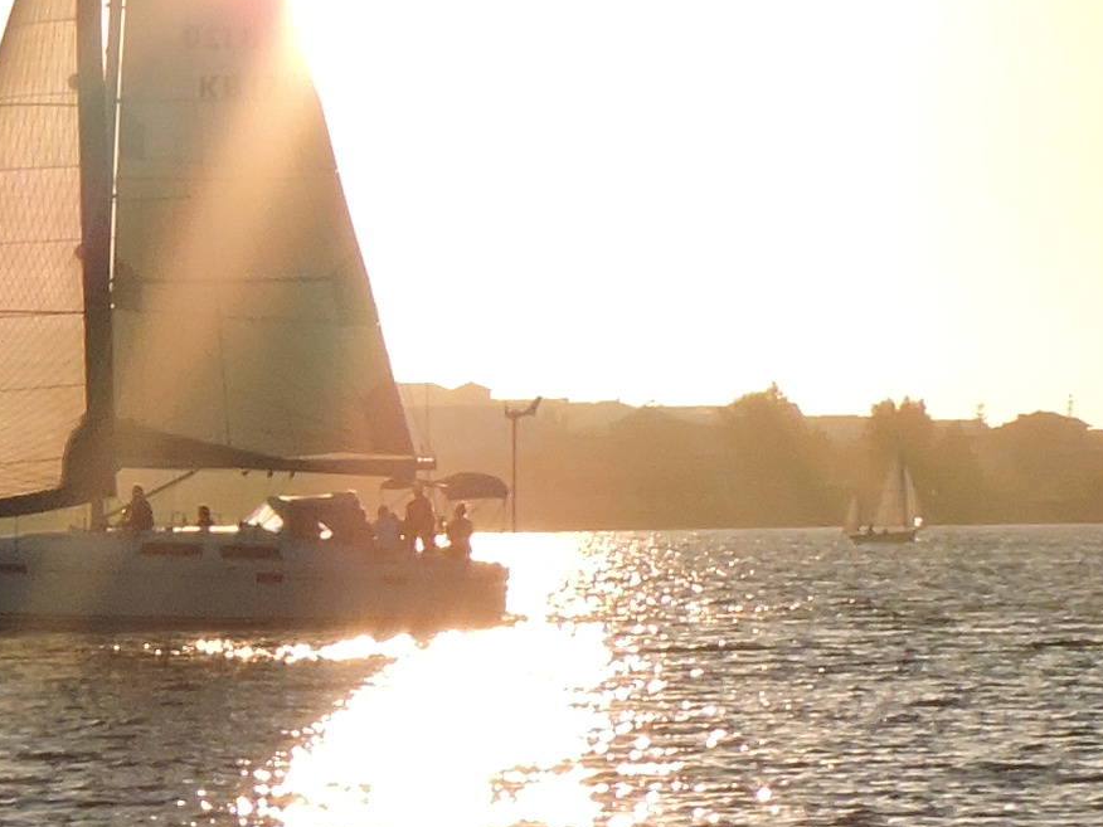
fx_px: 8380
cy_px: 369
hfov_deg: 7.2
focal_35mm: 263
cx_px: -1157
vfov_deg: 5.7
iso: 100
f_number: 5
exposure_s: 1/1250
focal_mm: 9
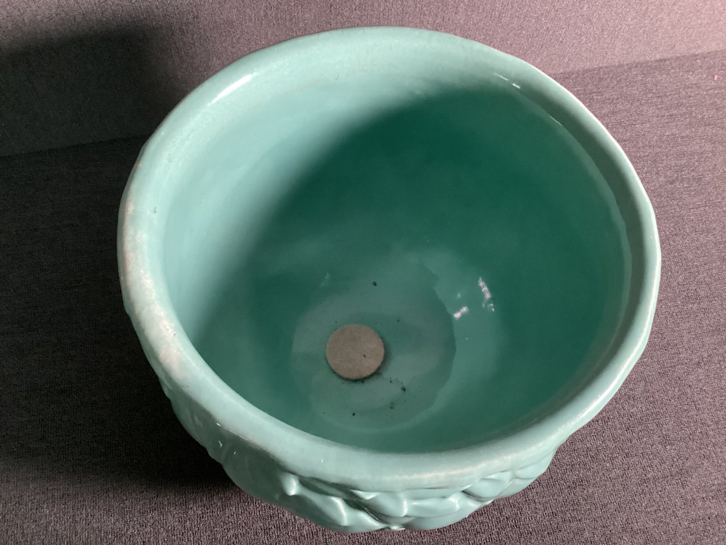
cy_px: 272
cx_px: 363
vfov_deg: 45.4
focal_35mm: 31
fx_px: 650
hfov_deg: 58.3
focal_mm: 3.3
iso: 400
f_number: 2.4
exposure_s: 1/40
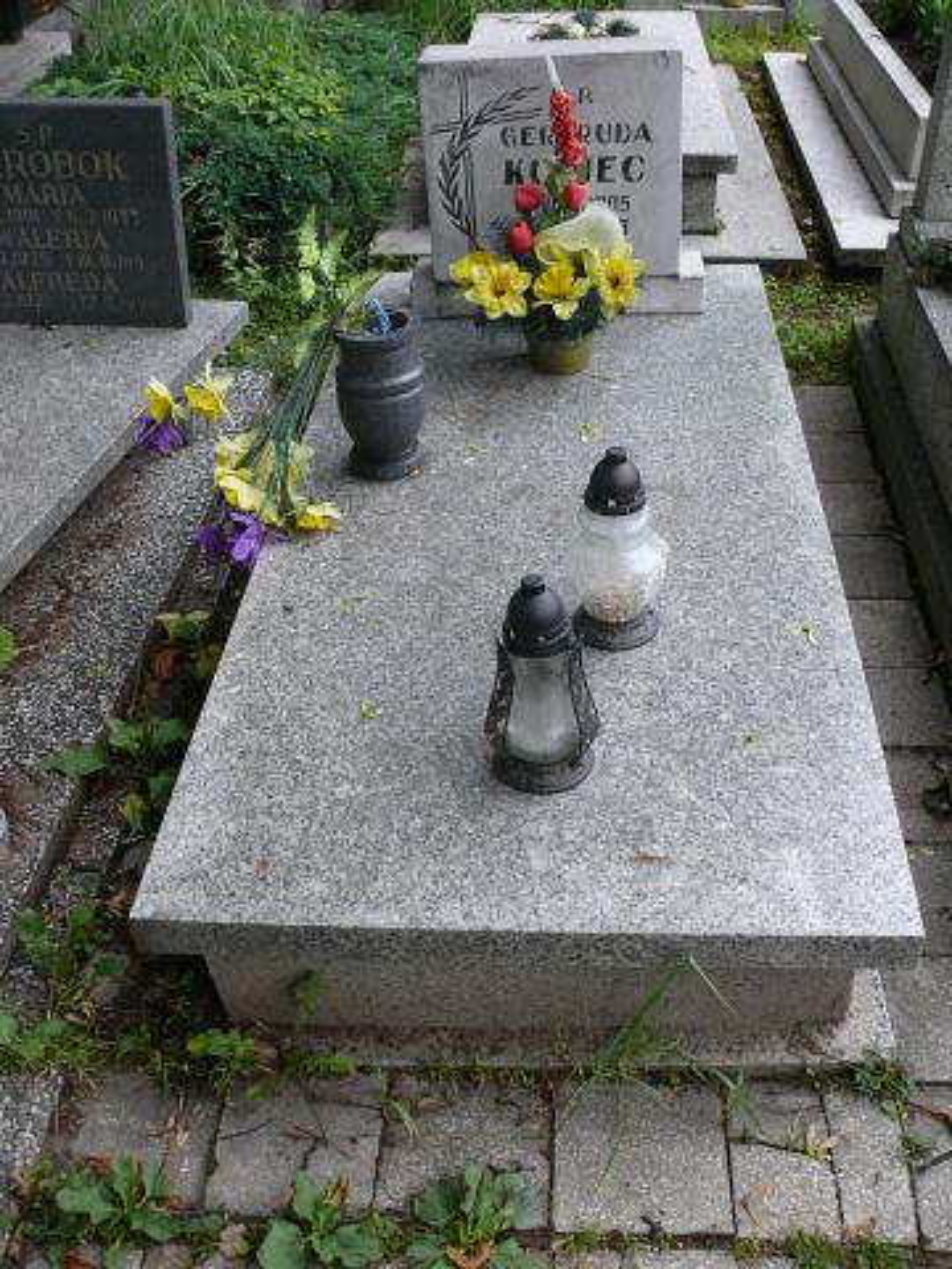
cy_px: 634
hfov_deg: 40.7
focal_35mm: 35
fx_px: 1283
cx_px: 476
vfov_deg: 52.6
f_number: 2.8
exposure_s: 1/80
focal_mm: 7.4
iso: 100
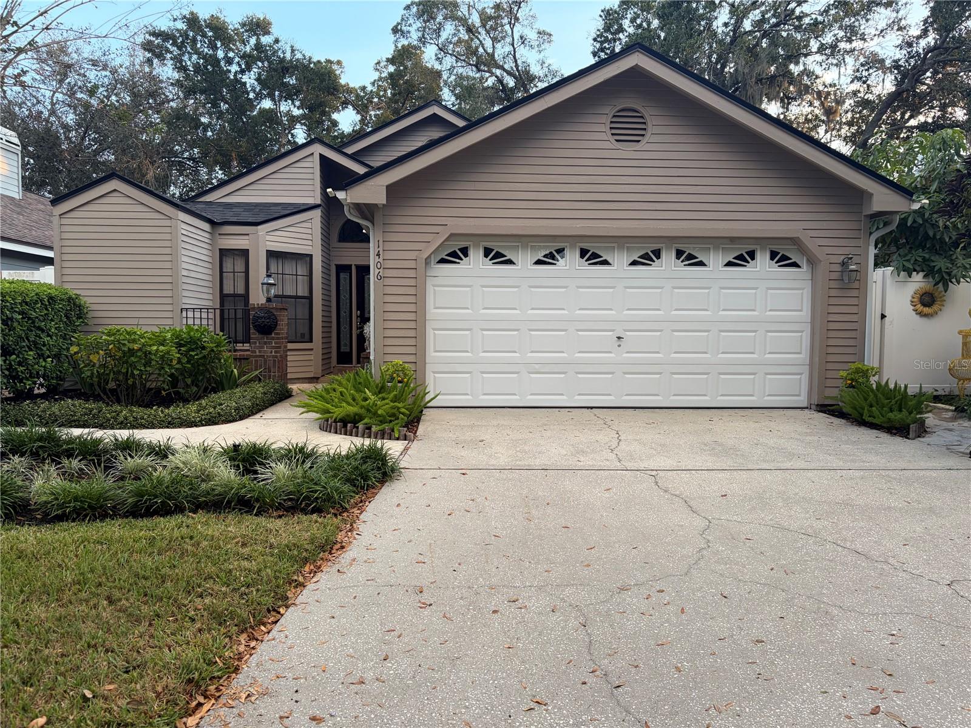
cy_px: 364
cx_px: 486
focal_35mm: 26
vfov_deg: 53.1
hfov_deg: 67.3
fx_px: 729
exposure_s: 1/164
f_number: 1.6
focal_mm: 5.96
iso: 40
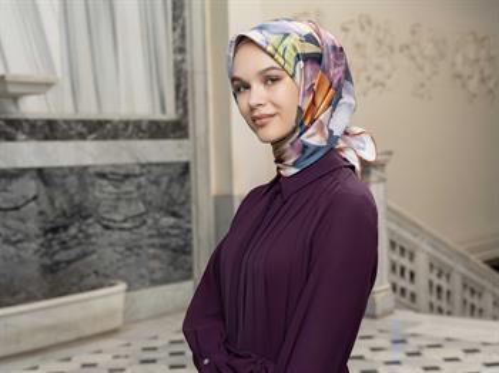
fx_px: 922
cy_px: 186
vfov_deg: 22.9
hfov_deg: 30.3
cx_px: 250
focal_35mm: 64
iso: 320
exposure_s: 1/125
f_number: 7.1
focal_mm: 81.2
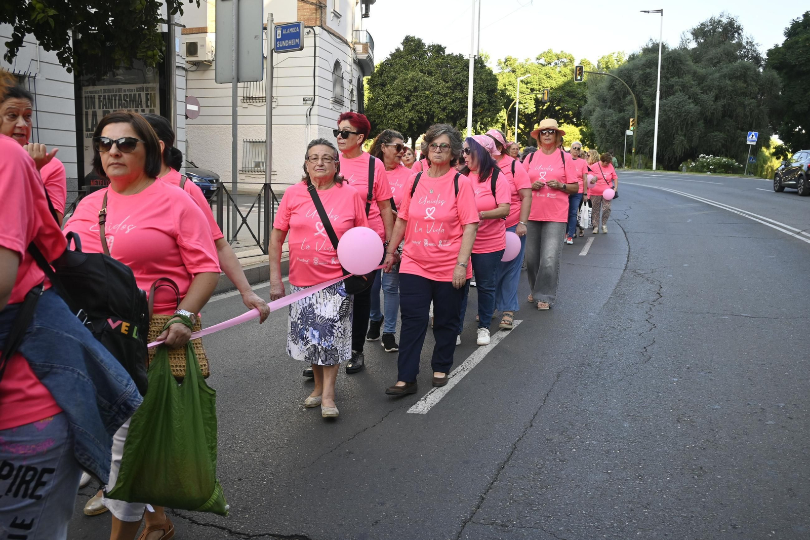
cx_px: 405
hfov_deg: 57.2
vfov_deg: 40.0
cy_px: 270
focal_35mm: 33
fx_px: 742
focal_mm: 22
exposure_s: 1/200
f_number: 5.6
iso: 250
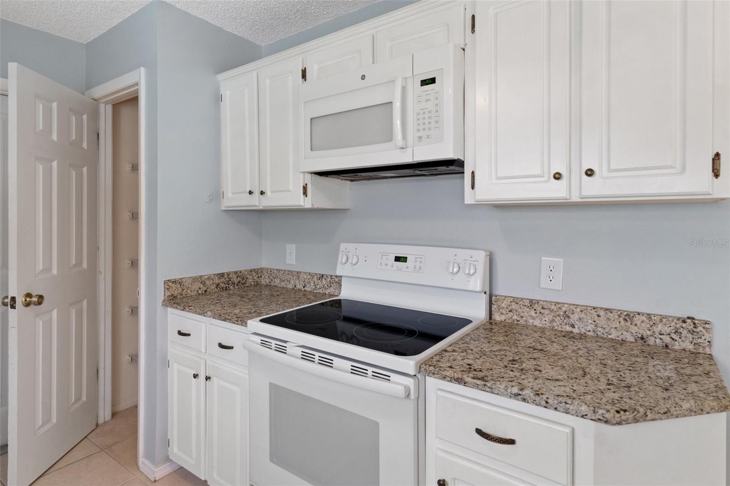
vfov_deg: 67.4
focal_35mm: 18
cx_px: 365
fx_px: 365
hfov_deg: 90.0
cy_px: 243
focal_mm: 12
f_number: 8
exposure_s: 1/3
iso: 640
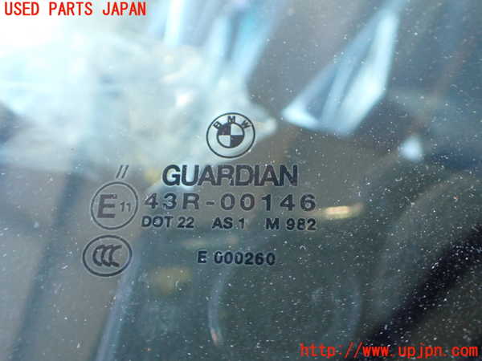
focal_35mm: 30
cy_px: 180
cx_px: 241
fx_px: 418
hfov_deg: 60.0
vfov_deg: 46.8
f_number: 2.3
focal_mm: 5.4
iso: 640
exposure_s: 1/125
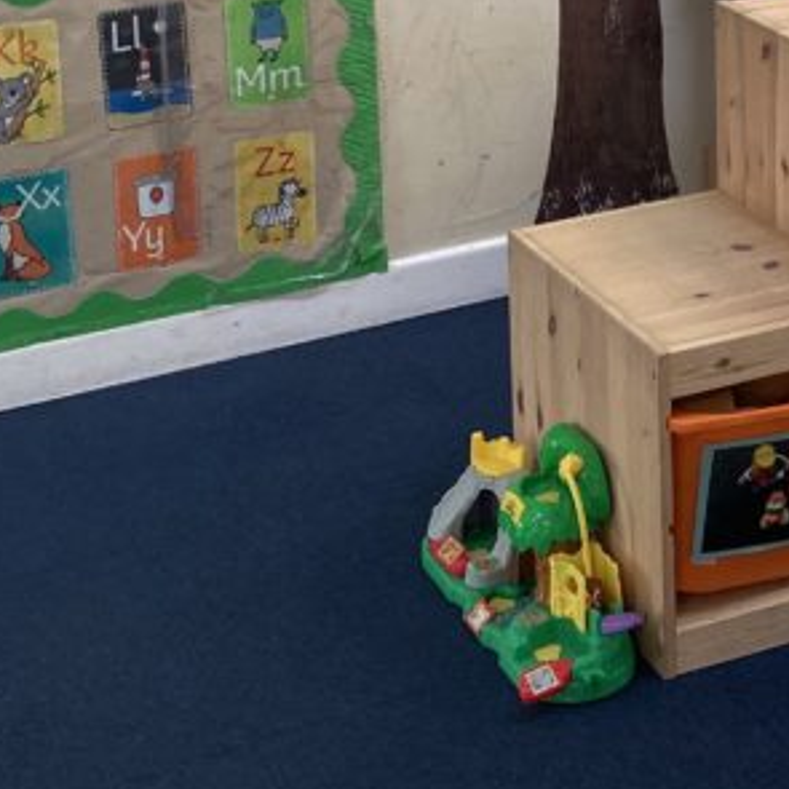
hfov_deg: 19.8
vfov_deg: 19.2
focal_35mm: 86
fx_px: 2218
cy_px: -112
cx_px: 709
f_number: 1.8
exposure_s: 1/121
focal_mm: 3.99
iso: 64
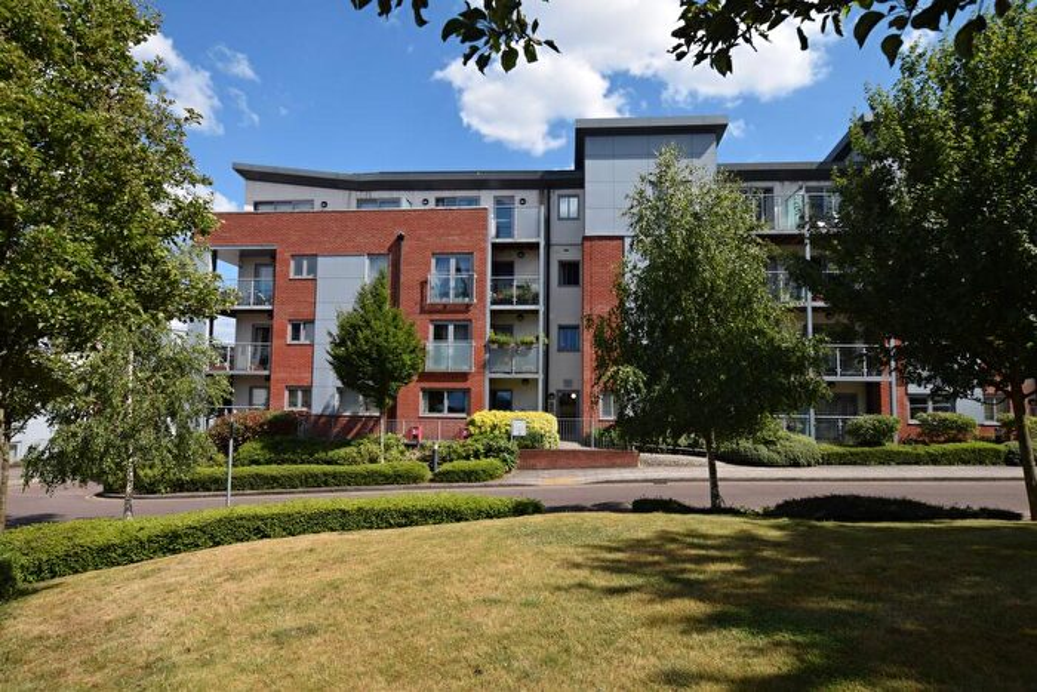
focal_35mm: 20
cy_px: 346
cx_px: 518
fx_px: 562
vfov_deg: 63.2
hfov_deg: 85.4
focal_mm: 13
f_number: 9
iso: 200
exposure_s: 1/320
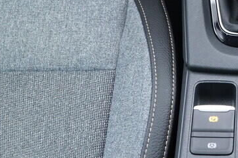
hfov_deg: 19.4
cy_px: -32
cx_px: 262
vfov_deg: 13.2
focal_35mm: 101
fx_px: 667
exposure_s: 1/40
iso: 400
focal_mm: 24
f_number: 2.8
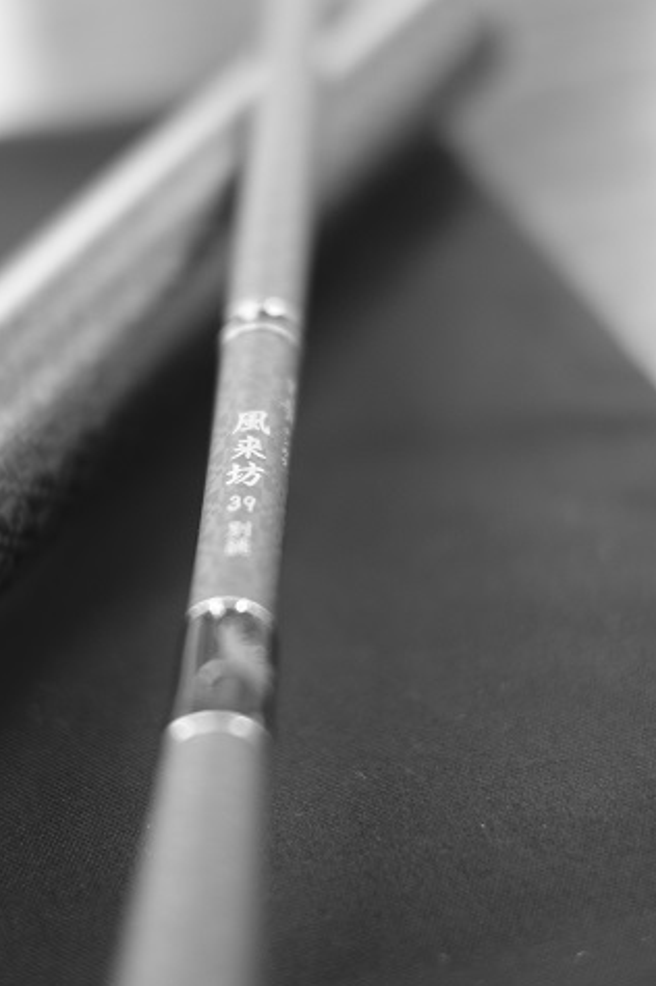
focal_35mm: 67
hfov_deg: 20.3
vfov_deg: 30.1
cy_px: 471
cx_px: 255
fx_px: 1834
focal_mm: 35
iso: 500
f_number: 1.4
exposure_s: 1/80
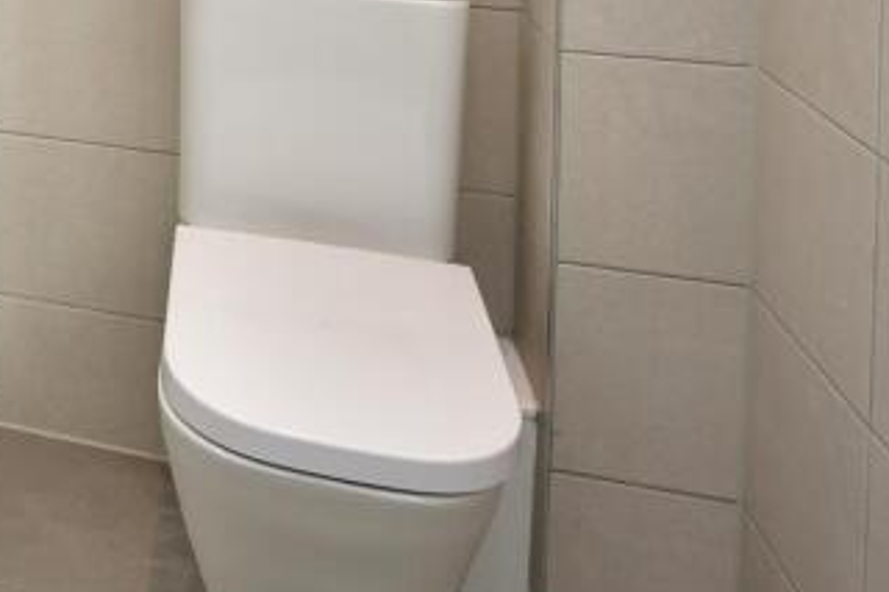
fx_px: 1185
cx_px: -197
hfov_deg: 33.1
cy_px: -296
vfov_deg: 22.8
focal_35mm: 48
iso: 160
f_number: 5
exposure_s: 1/100
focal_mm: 10
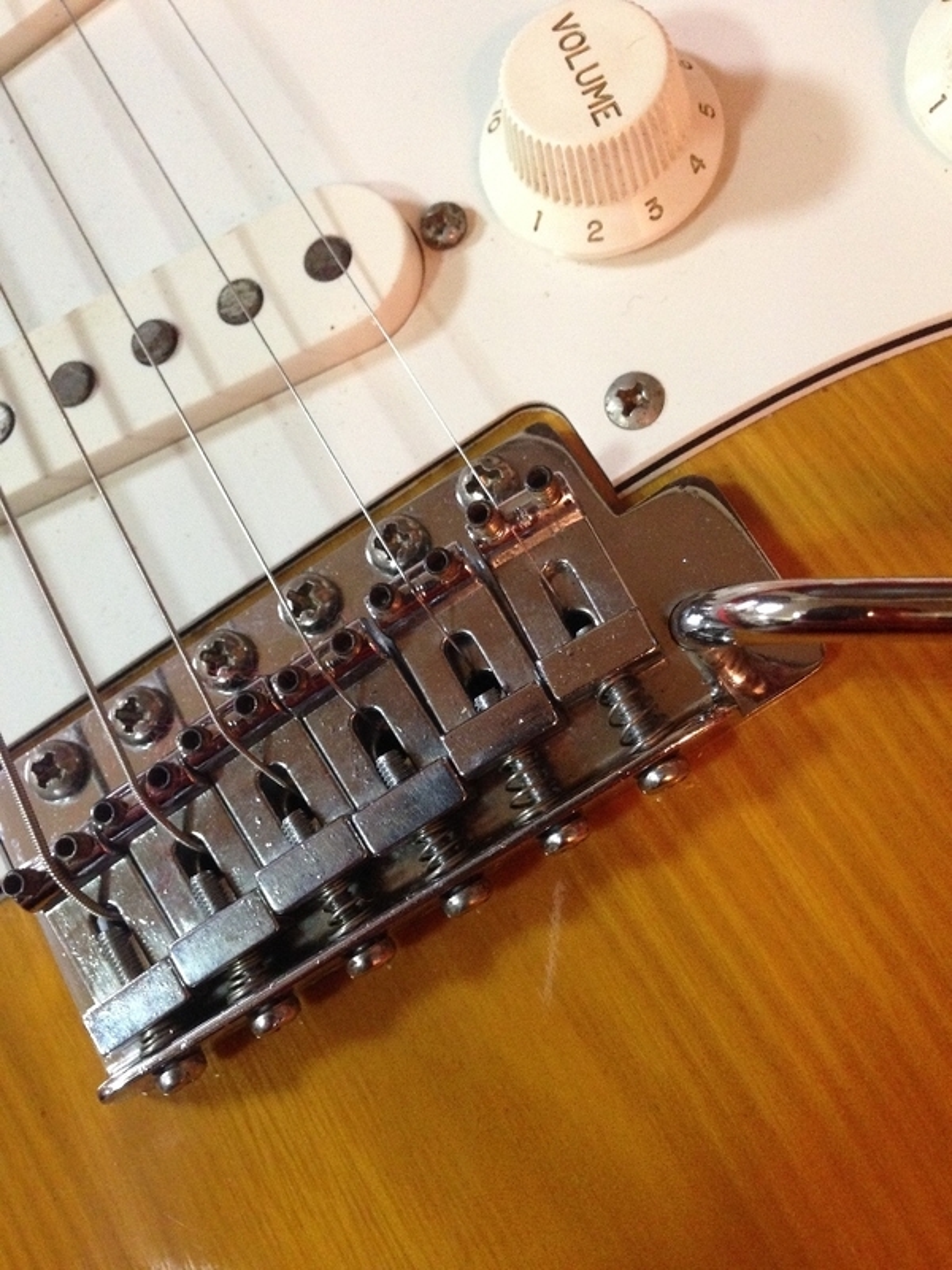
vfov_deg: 55.4
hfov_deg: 42.9
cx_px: 476
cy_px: 635
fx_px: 1210
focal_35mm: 33
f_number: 2.4
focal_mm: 4.12
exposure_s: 1/17
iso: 400
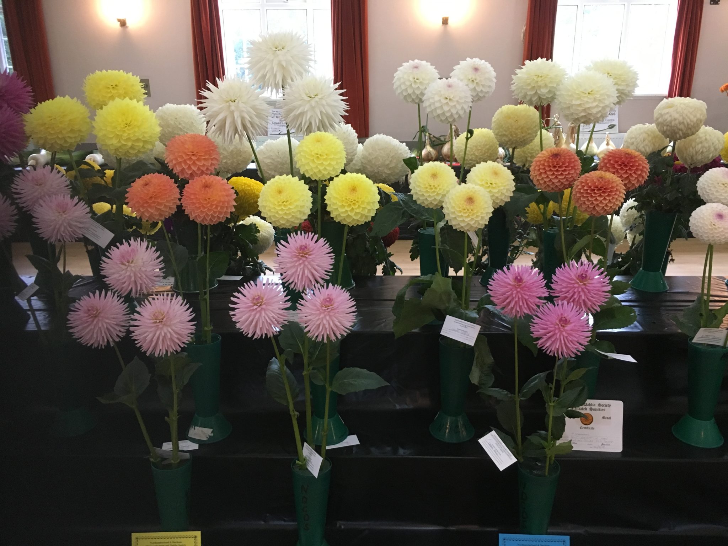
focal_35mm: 29
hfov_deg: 61.7
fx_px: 610
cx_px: 364
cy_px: 273
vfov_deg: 48.2
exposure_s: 1/33
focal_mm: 4.15
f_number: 2.2
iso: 200
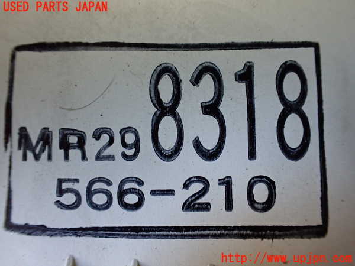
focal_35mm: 30
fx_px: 308
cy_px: 133
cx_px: 178
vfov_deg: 46.8
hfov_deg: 60.0
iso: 500
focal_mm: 5.4
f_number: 2.3
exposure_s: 1/125
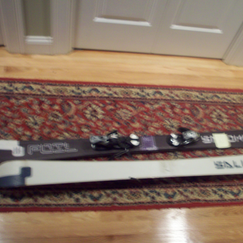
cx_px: 155
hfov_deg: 38.1
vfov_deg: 38.3
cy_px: 120
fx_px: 349
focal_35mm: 44
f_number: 2.8
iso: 160
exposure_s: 1/8.05
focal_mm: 6.2
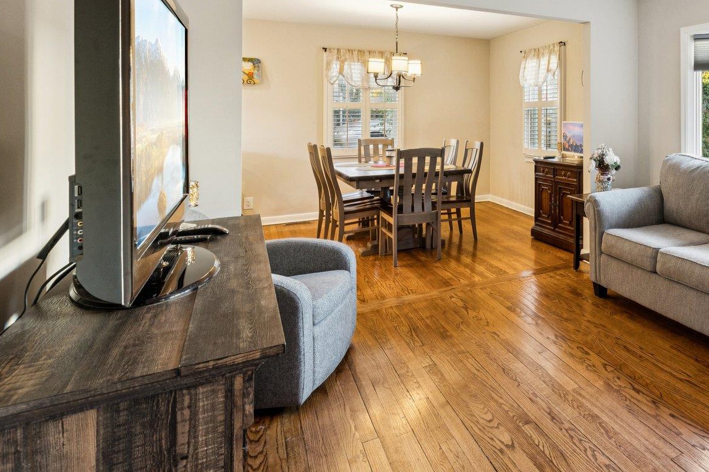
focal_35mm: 25
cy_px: 112
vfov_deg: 49.0
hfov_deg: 61.3
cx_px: 628
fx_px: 492
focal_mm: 14
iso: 640
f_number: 9
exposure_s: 1/15
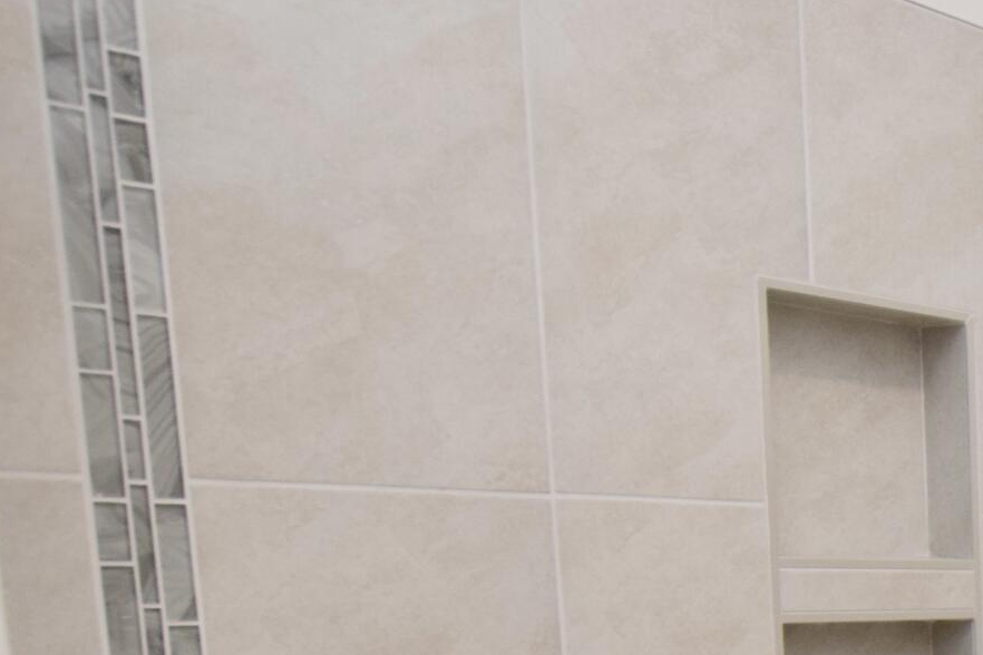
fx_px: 1392
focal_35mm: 51
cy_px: 794
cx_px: 1432
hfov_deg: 27.9
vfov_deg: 24.0
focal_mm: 10
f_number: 5
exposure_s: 1/100
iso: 800
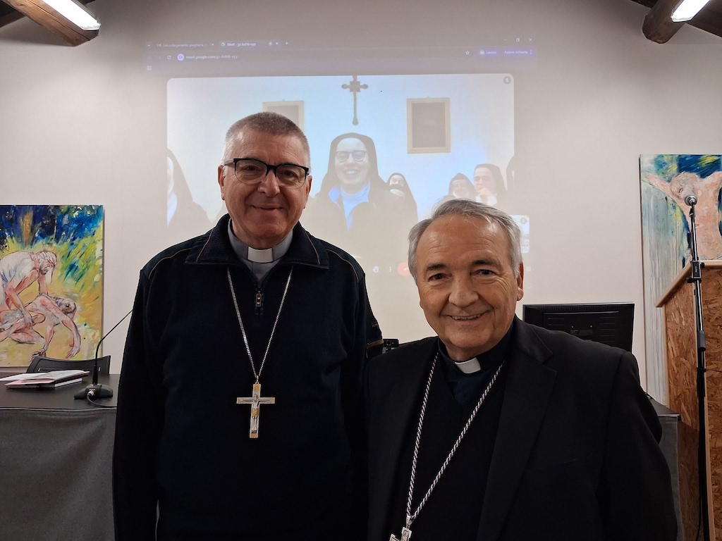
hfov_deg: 65.3
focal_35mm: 27
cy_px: 270
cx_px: 361
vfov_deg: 51.4
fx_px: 563
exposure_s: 1/100
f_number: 1.8
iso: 400
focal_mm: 4
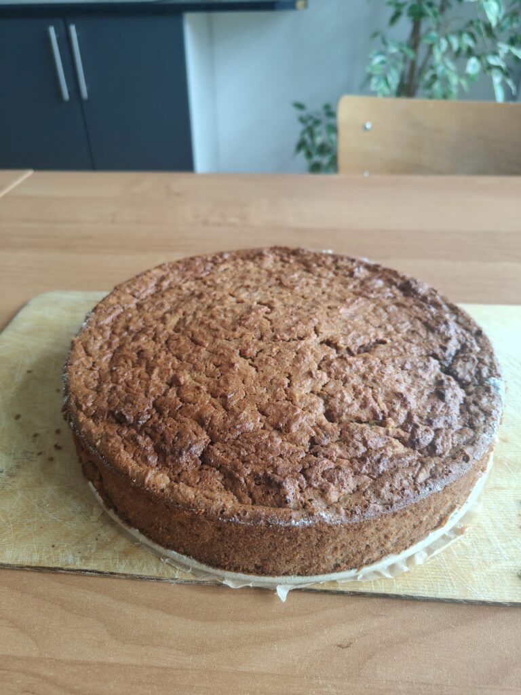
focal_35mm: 24
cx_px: 260
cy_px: 348
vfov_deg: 71.6
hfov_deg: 56.8
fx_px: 482
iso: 125
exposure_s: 1/50
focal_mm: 5.59
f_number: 1.8
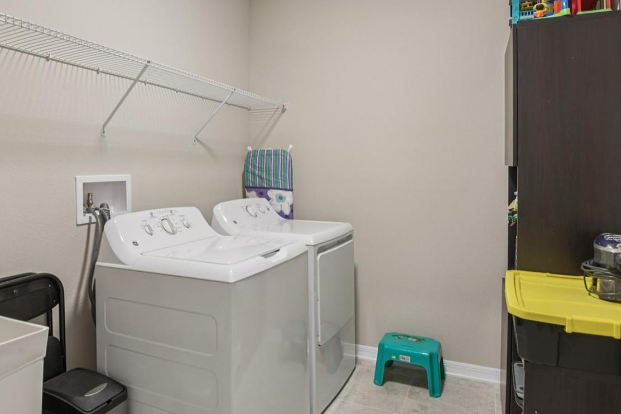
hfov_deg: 75.9
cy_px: 172
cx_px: 277
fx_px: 397
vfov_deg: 54.8
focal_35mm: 23
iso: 400
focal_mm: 16
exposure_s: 1/8
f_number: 8
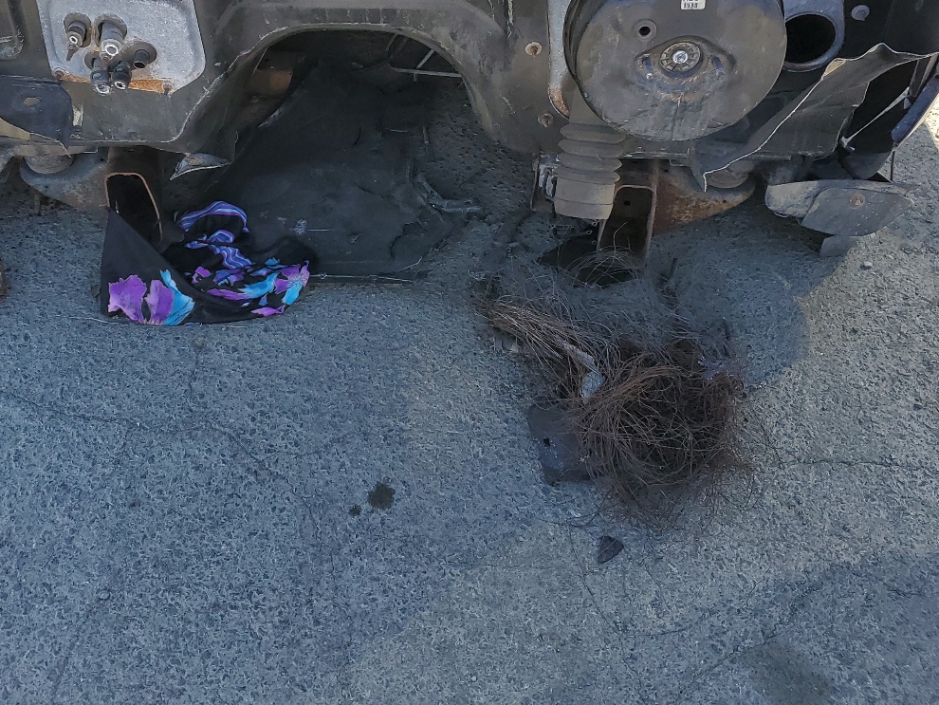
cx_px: 355
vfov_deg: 34.0
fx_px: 1140
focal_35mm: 42
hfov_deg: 44.4
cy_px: 223
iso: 50
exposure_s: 1/769
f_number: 1.5
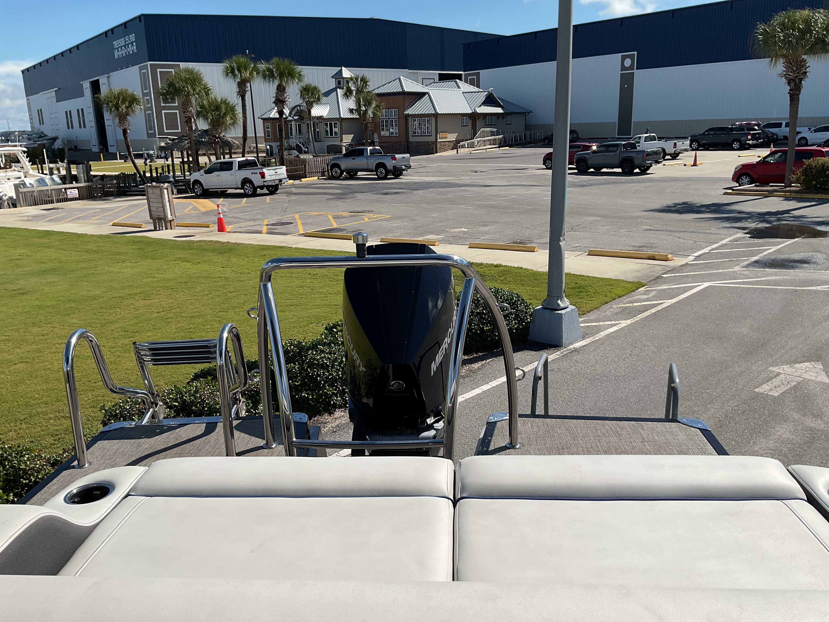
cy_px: 311
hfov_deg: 61.7
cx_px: 414
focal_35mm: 29
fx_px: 695
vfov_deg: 48.2
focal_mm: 3
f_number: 1.8
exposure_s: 1/3125
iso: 16
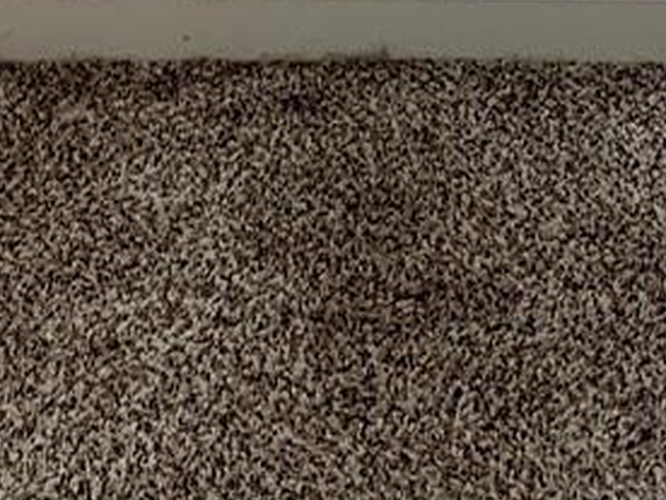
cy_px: -534
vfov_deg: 7.4
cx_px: 772
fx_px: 3713
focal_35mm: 193
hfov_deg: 10.1
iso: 32
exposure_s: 1/120
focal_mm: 4.25
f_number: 1.8
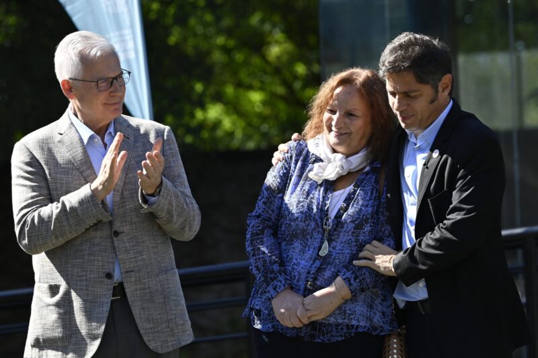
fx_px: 2316
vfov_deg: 8.9
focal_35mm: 155
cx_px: 269
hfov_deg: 13.3
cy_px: 179
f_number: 4.5
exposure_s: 1/1000
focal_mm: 155
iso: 250
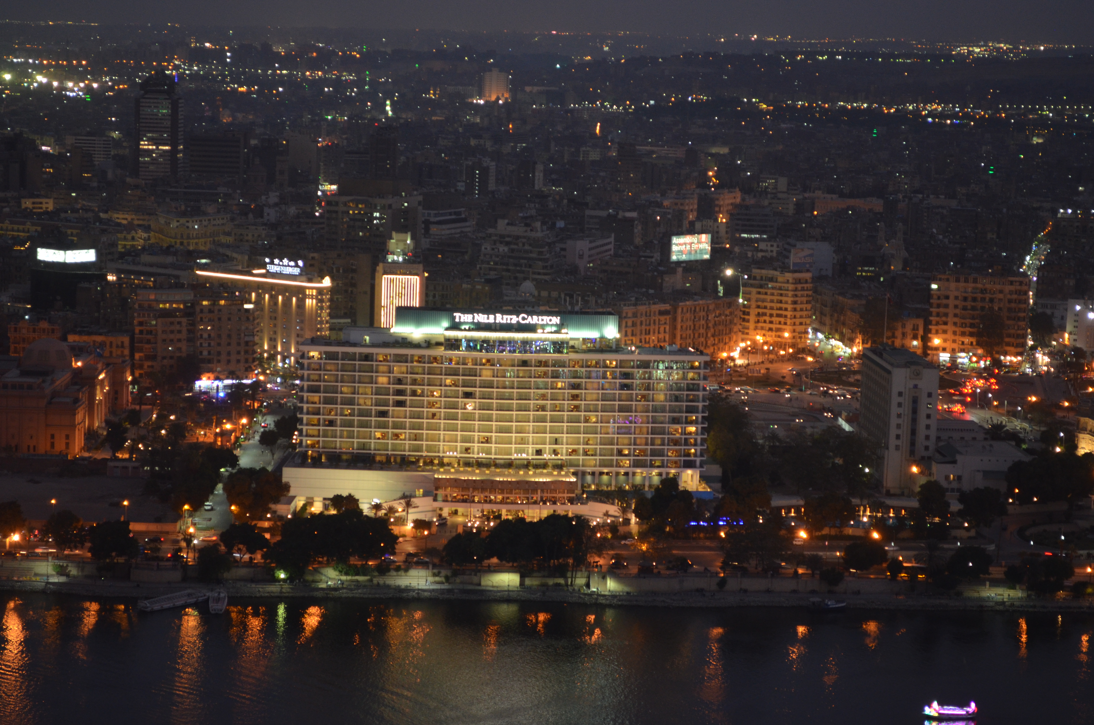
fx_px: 2502
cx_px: 547
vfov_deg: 16.5
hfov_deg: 24.7
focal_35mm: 82
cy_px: 362
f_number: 5.6
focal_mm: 55
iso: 800
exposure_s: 1/5
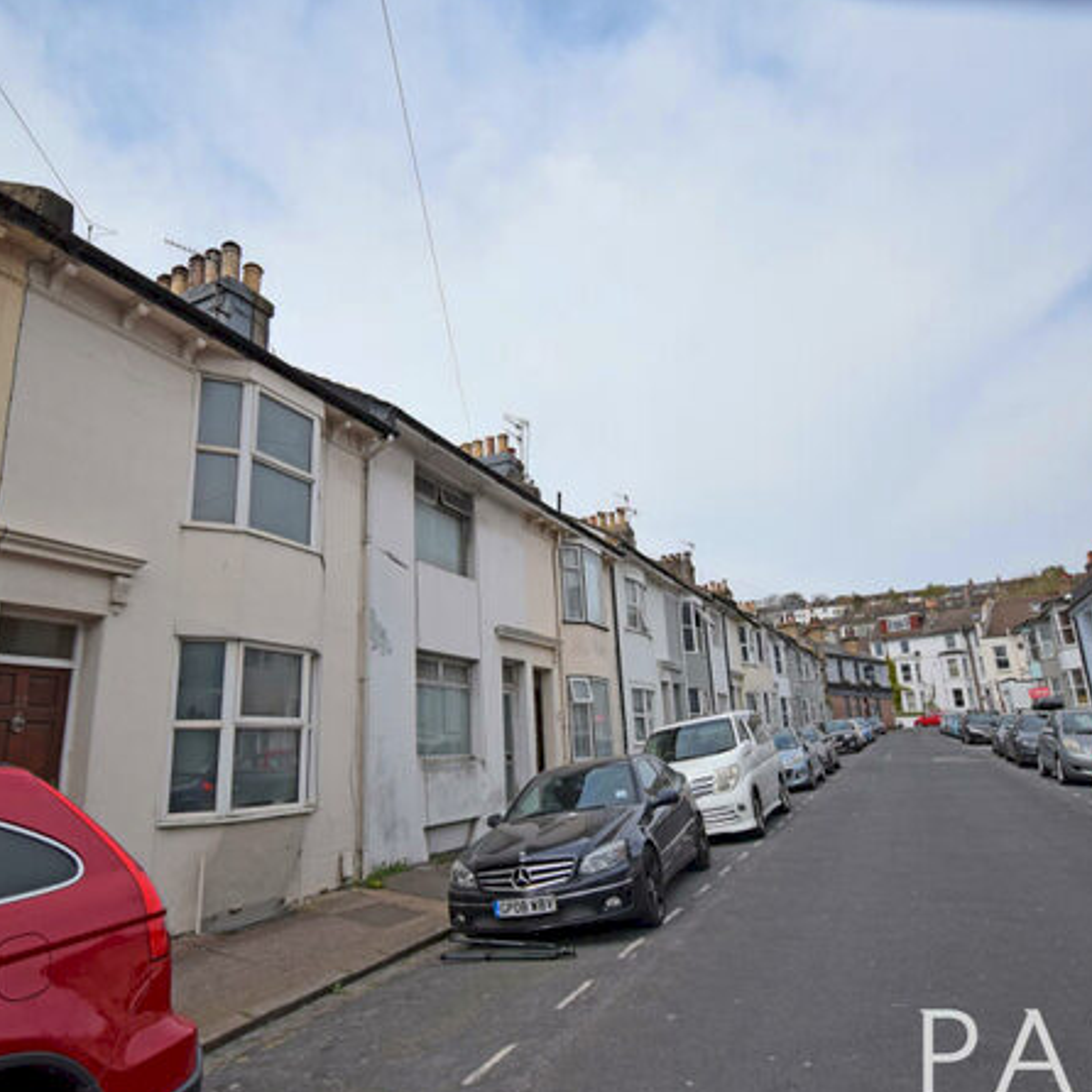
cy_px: 562
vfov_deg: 74.8
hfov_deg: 74.8
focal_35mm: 20
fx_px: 714
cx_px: 514
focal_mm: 10
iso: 640
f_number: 4.5
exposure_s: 1/4000
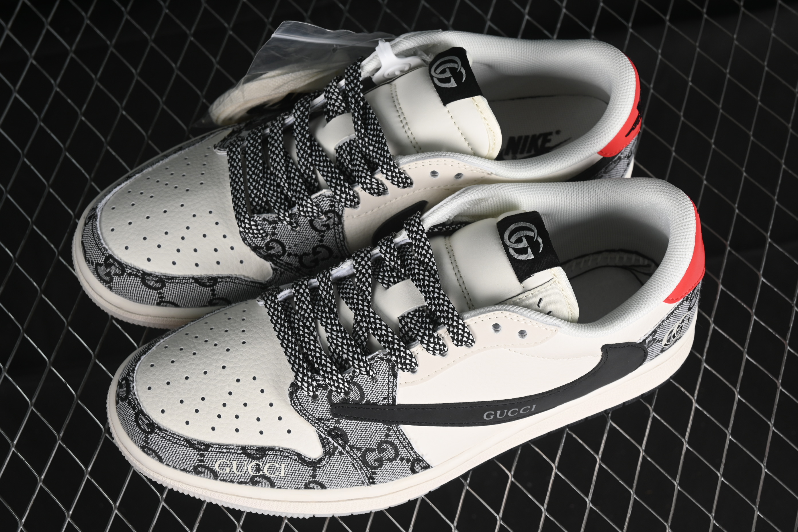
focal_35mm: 75
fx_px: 1662
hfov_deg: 27.0
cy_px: 266
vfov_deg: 18.2
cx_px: 399
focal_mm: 50
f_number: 7.1
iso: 160
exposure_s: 1/60
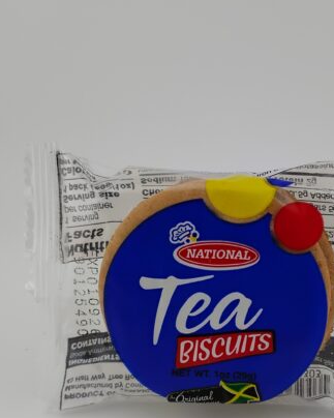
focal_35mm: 54
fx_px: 667
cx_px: 235
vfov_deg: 34.6
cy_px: 255
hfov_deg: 27.8
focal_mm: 4.26
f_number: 1.8
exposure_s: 1/329
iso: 100
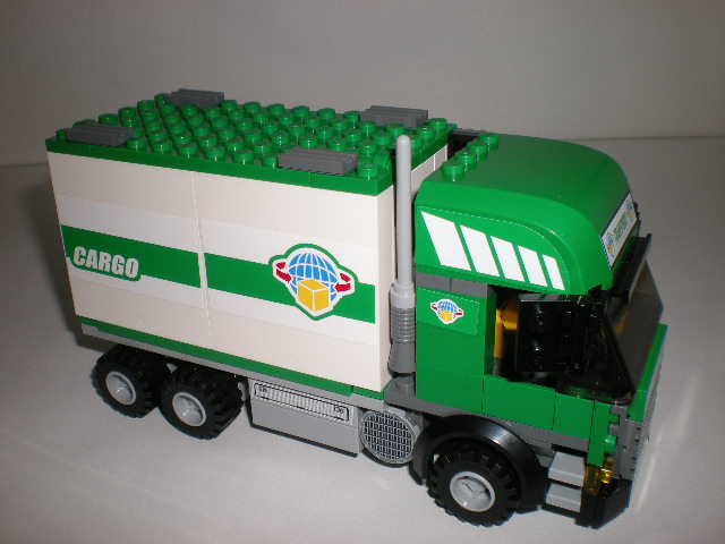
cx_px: 362
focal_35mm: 38
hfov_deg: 49.0
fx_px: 796
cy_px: 272
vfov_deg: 37.7
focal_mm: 6.3
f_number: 4.6
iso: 64
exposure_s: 1/60
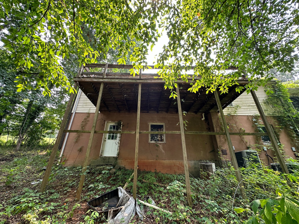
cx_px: 150
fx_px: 121
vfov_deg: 85.7
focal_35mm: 14
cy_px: 112
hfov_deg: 102.1
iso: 64
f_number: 2.2
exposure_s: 1/99
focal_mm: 2.22
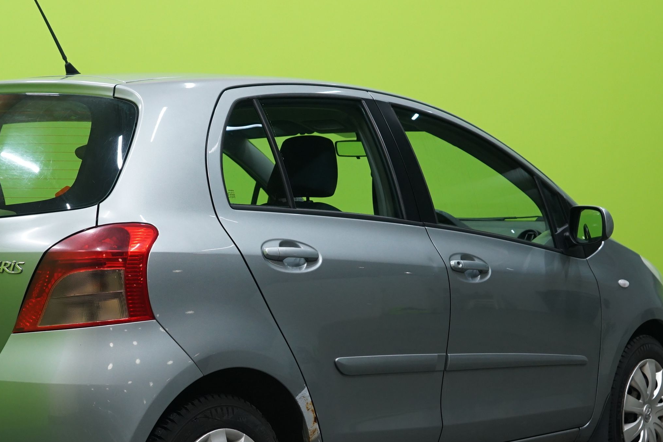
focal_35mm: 76
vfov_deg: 17.9
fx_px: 1400
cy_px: 273
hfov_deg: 26.4
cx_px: 204
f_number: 4.5
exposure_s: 1/15
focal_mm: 39
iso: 640
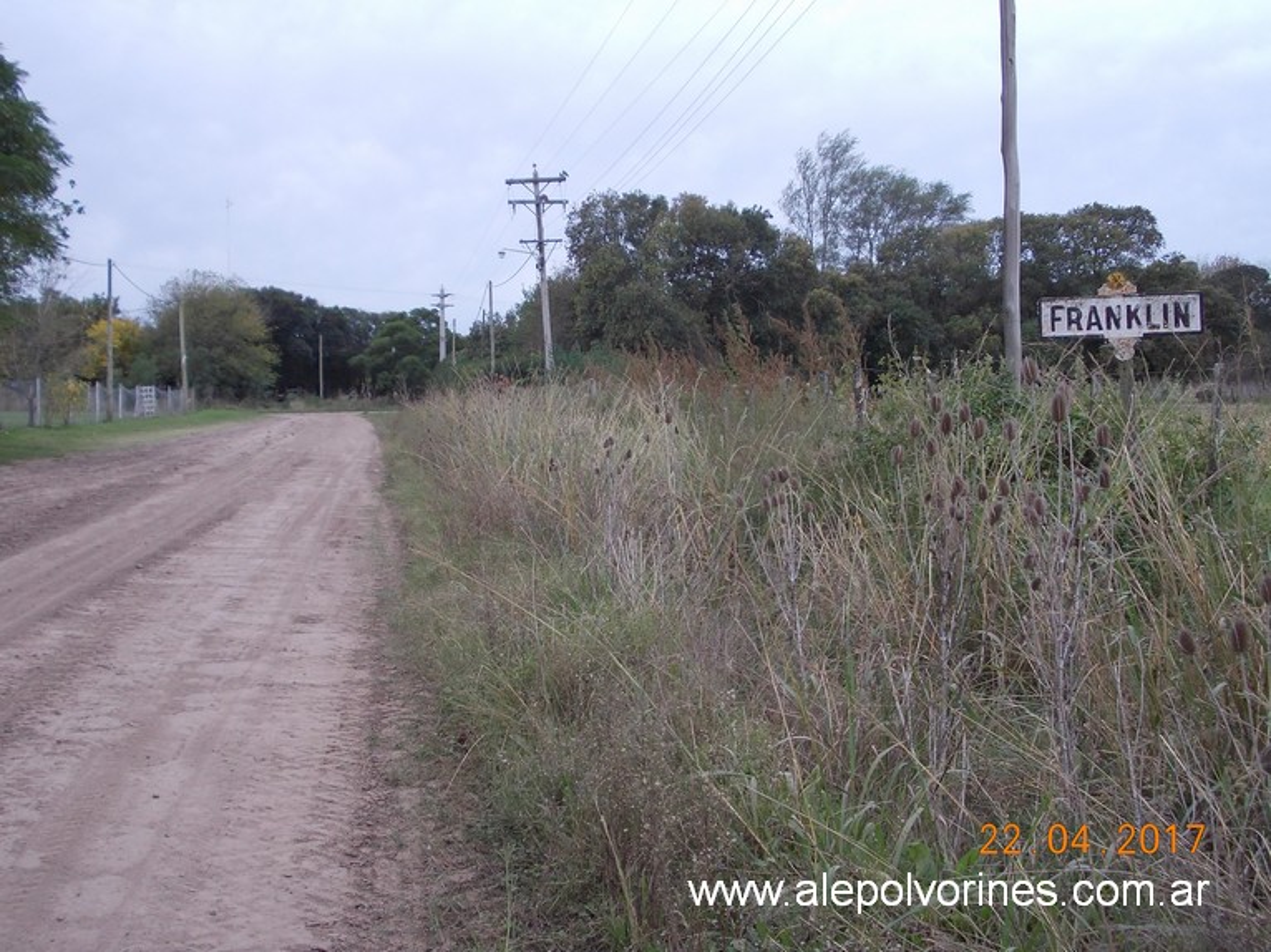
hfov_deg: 43.9
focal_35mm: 43
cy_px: 476
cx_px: 636
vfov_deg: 33.6
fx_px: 1578
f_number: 3.3
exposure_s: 1/250
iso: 80
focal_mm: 6.1
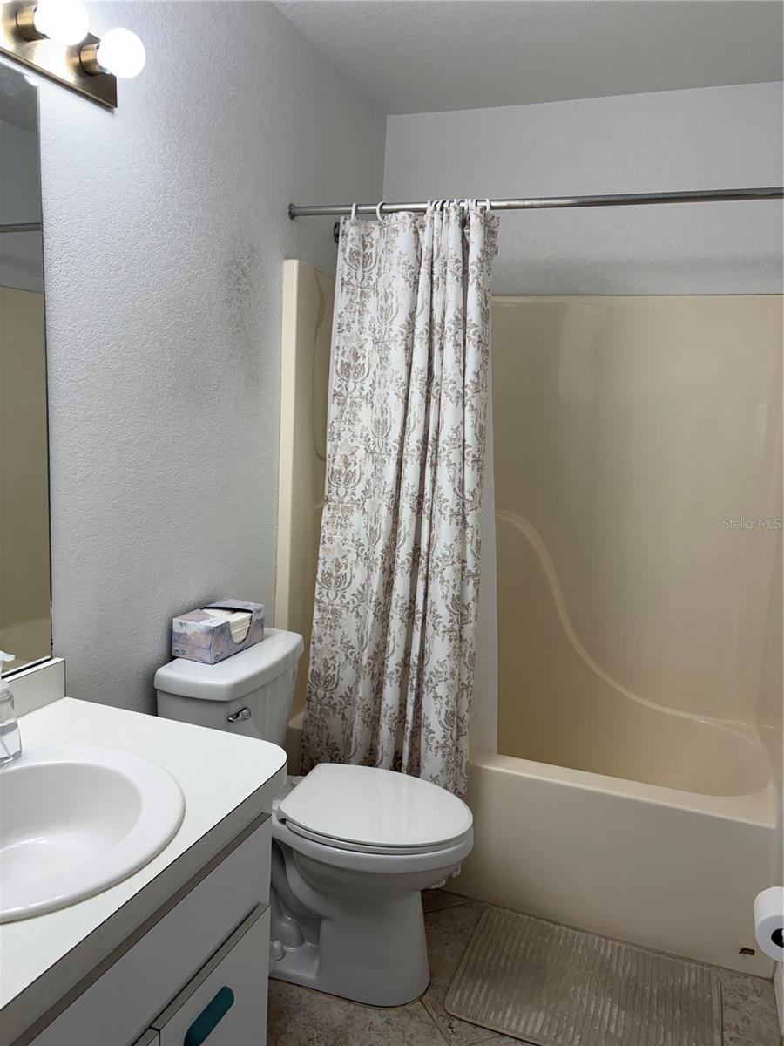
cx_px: 392
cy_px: 523
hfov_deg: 53.1
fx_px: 785
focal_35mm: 26
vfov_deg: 67.3
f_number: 1.6
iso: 50
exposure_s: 1/120
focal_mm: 5.96
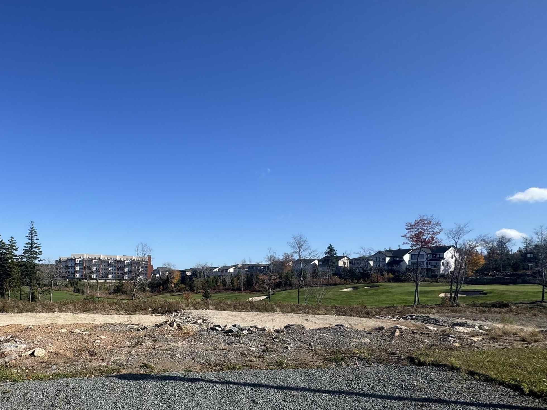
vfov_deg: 59.9
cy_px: 268
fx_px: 348
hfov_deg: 71.0
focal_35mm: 22
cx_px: 134
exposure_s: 1/2146
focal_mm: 2.22
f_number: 2.2
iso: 40
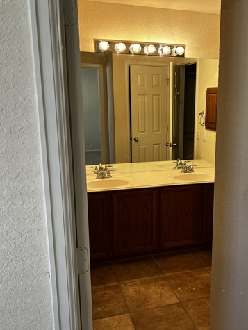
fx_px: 334
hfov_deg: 40.0
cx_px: 175
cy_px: 165
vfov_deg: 52.6
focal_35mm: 35
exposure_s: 1/120
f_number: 1.5
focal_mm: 5.7
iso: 125
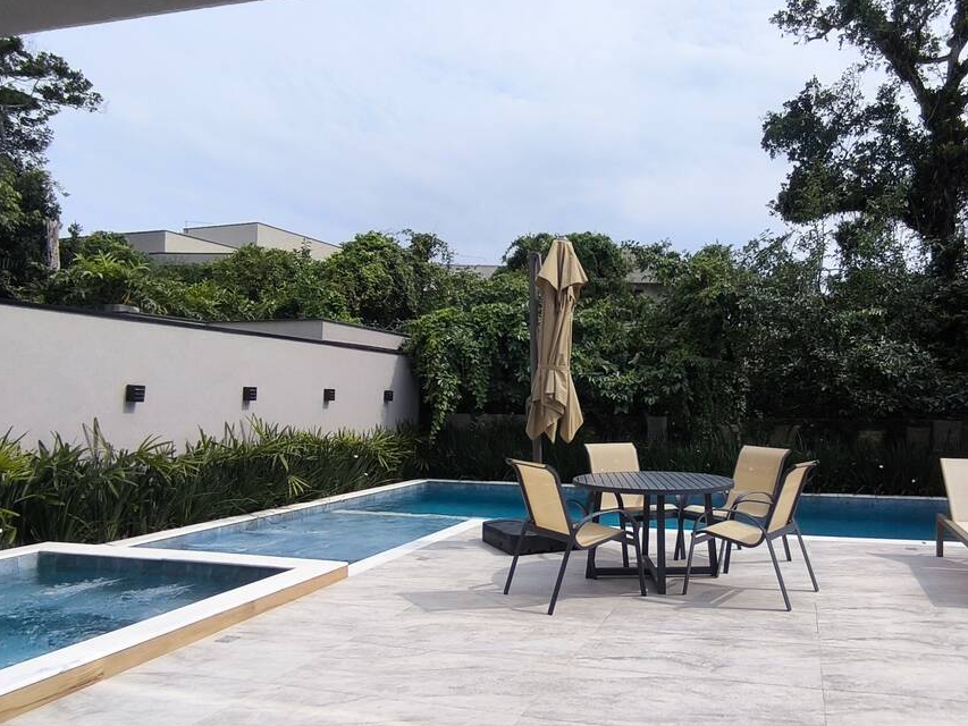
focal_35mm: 27
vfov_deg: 51.4
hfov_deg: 64.1
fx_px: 755
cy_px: 372
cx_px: 621
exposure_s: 1/1957
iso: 50
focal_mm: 1.65
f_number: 2.2
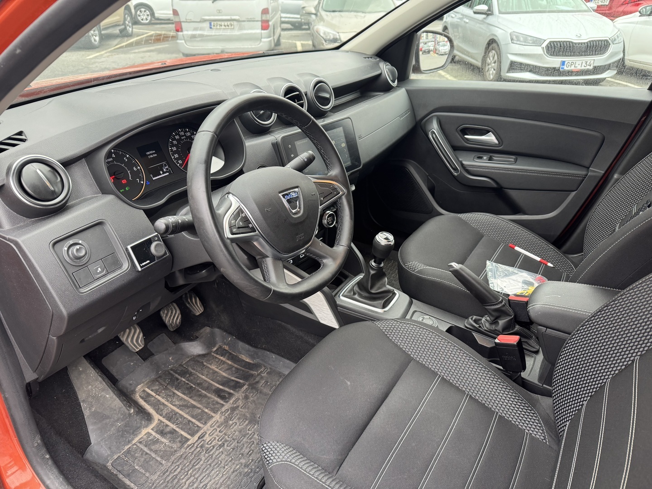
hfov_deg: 71.6
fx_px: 452
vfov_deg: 56.8
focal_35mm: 24
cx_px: 326
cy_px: 244
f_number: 1.78
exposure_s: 1/82
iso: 200
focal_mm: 6.76
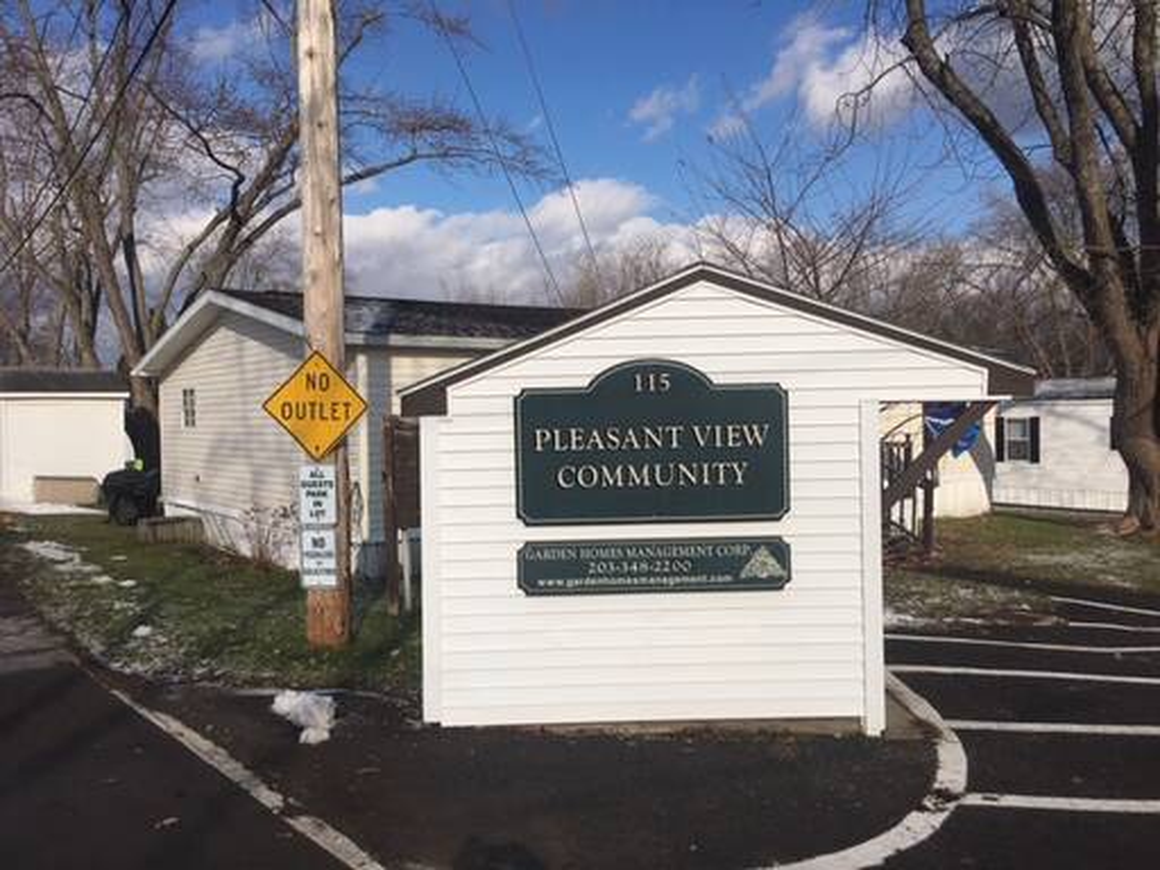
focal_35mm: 29
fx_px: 972
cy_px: 435
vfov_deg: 48.2
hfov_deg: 61.7
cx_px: 580
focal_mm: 4.15
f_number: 2.2
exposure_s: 1/3846
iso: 25
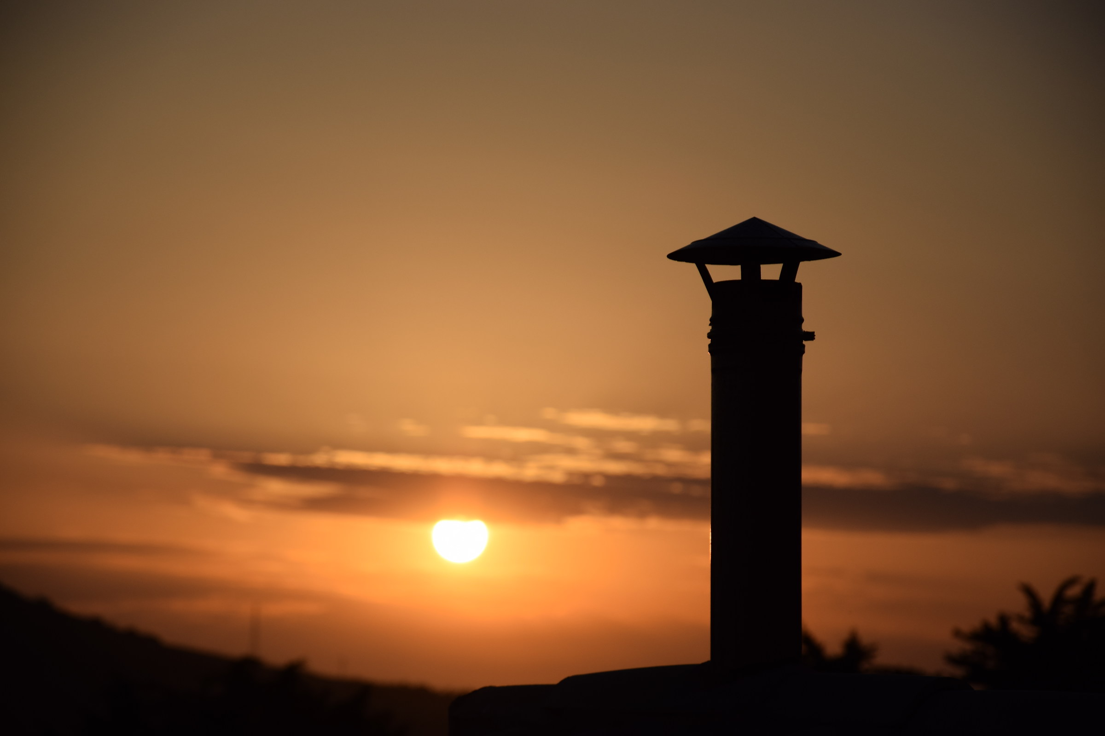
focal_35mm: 158
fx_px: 4834
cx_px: 552
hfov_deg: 13.0
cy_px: 368
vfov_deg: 8.7
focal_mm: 105
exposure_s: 1/3200
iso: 200
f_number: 5.6
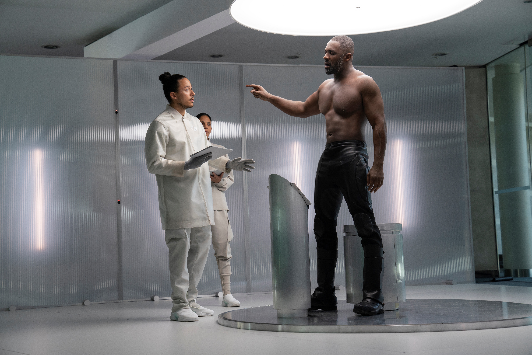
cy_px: 178
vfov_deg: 23.8
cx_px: 266
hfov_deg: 35.0
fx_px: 842
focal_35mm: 57
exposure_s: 1/200
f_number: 4.5
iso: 1000
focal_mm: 57
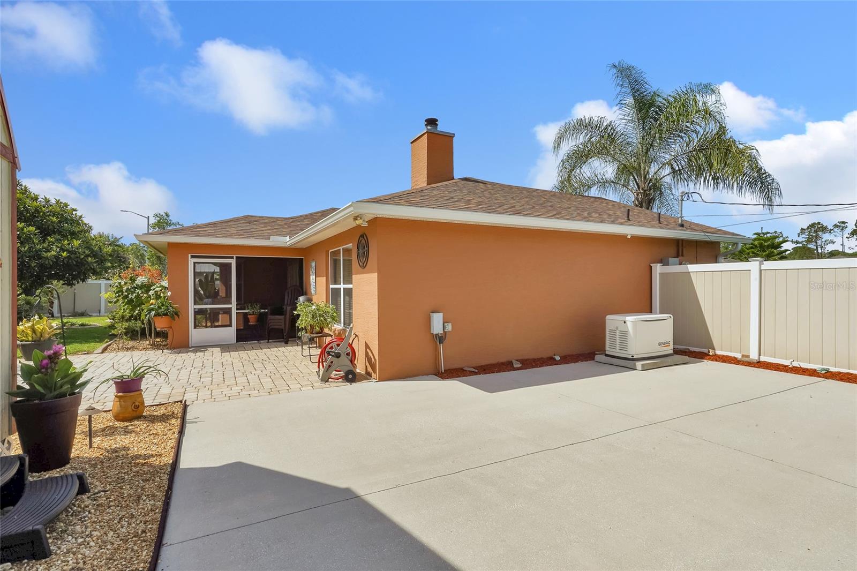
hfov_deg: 93.3
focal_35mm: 17
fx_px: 405
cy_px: 286
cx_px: 428
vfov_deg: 70.4
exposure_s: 1/60
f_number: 22
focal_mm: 17
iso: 100
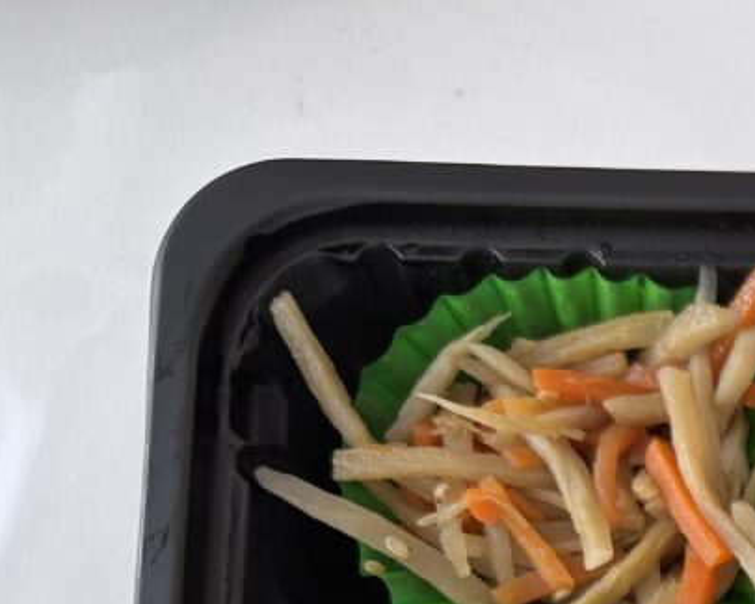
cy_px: 875
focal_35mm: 80
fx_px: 1788
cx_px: 1121
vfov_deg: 17.5
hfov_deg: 20.5
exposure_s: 1/121
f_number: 1.6
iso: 64
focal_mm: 5.96
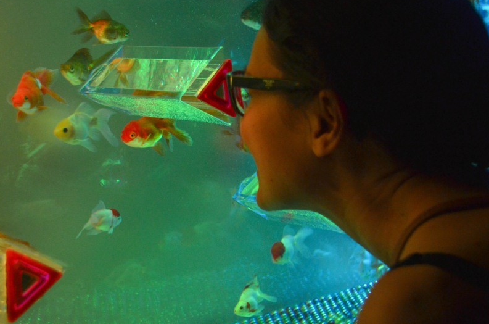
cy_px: 163
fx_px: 840
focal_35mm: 62
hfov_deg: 32.4
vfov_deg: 21.8
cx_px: 232
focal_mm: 32
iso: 1600
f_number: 4.2
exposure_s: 1/80
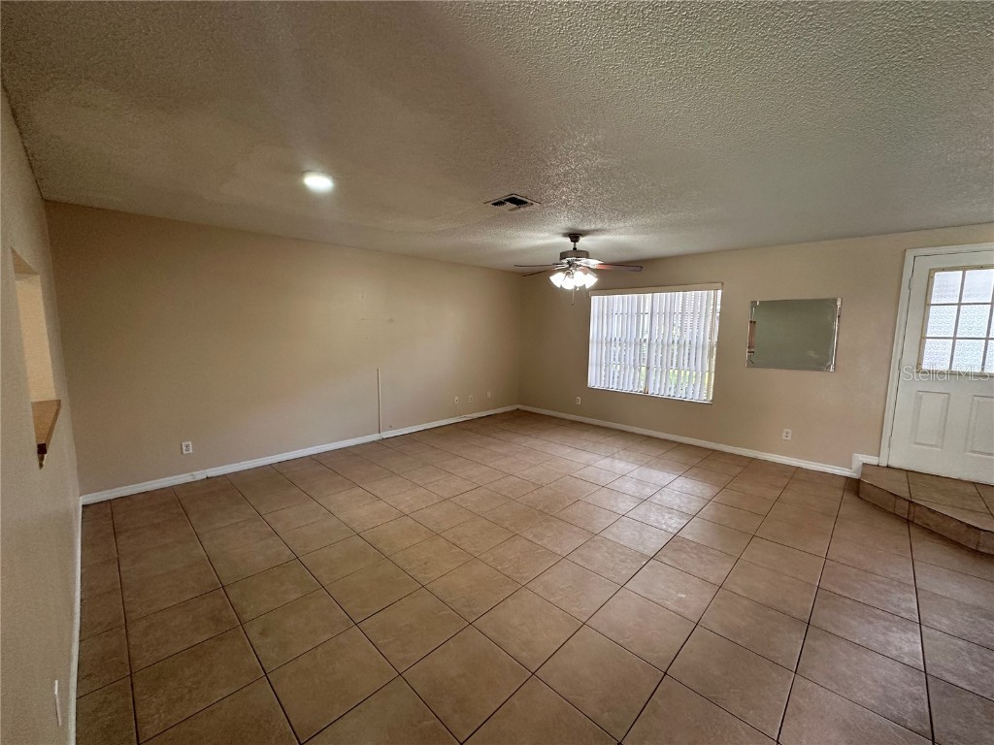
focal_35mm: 14
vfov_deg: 85.7
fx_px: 402
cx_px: 497
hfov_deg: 102.1
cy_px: 372
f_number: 2.2
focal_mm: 2.22
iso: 250
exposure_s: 1/120
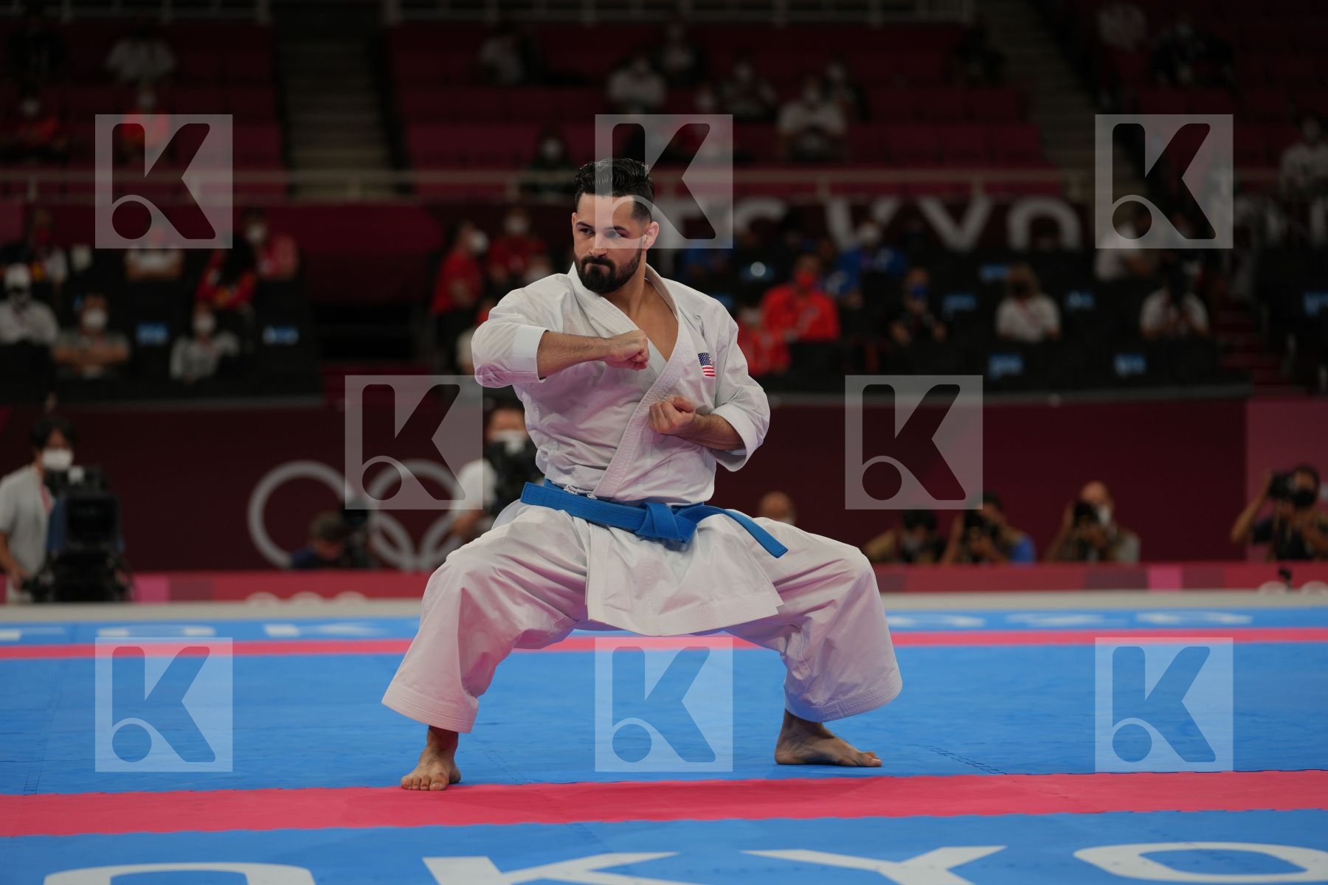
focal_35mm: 124
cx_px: 664
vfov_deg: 11.1
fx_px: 4574
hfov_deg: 16.5
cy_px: 442
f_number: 2.8
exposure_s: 1/500
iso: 200
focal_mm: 124
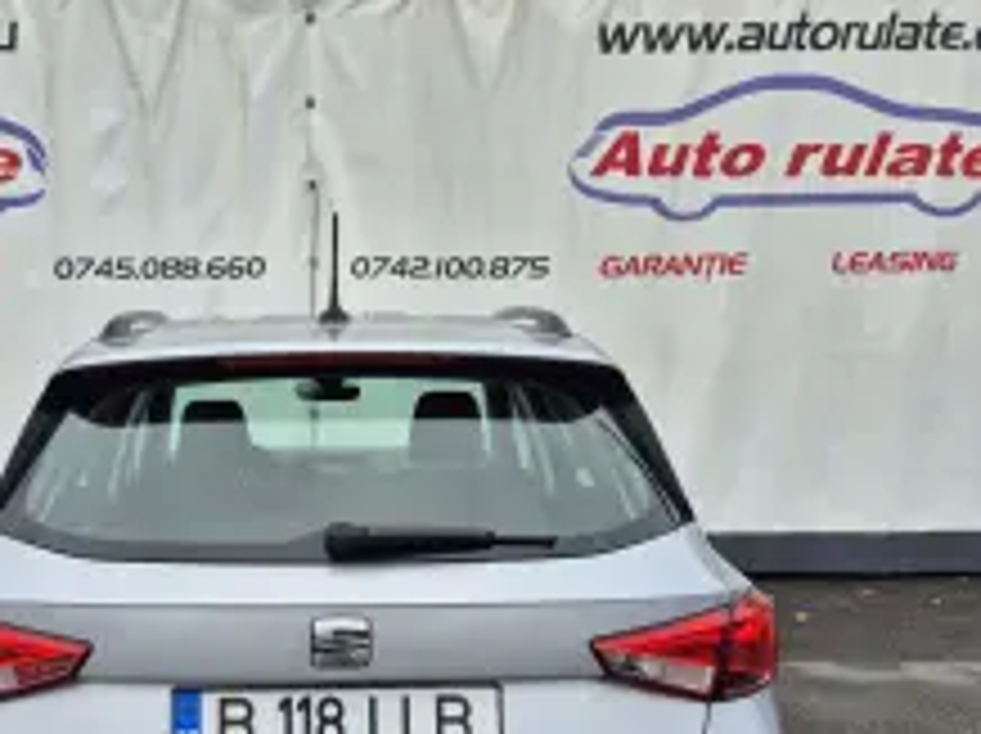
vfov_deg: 36.3
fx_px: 1076
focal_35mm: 38
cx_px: 324
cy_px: 590
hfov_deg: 48.2
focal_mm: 5.4
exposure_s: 1/554
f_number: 1.8
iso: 25
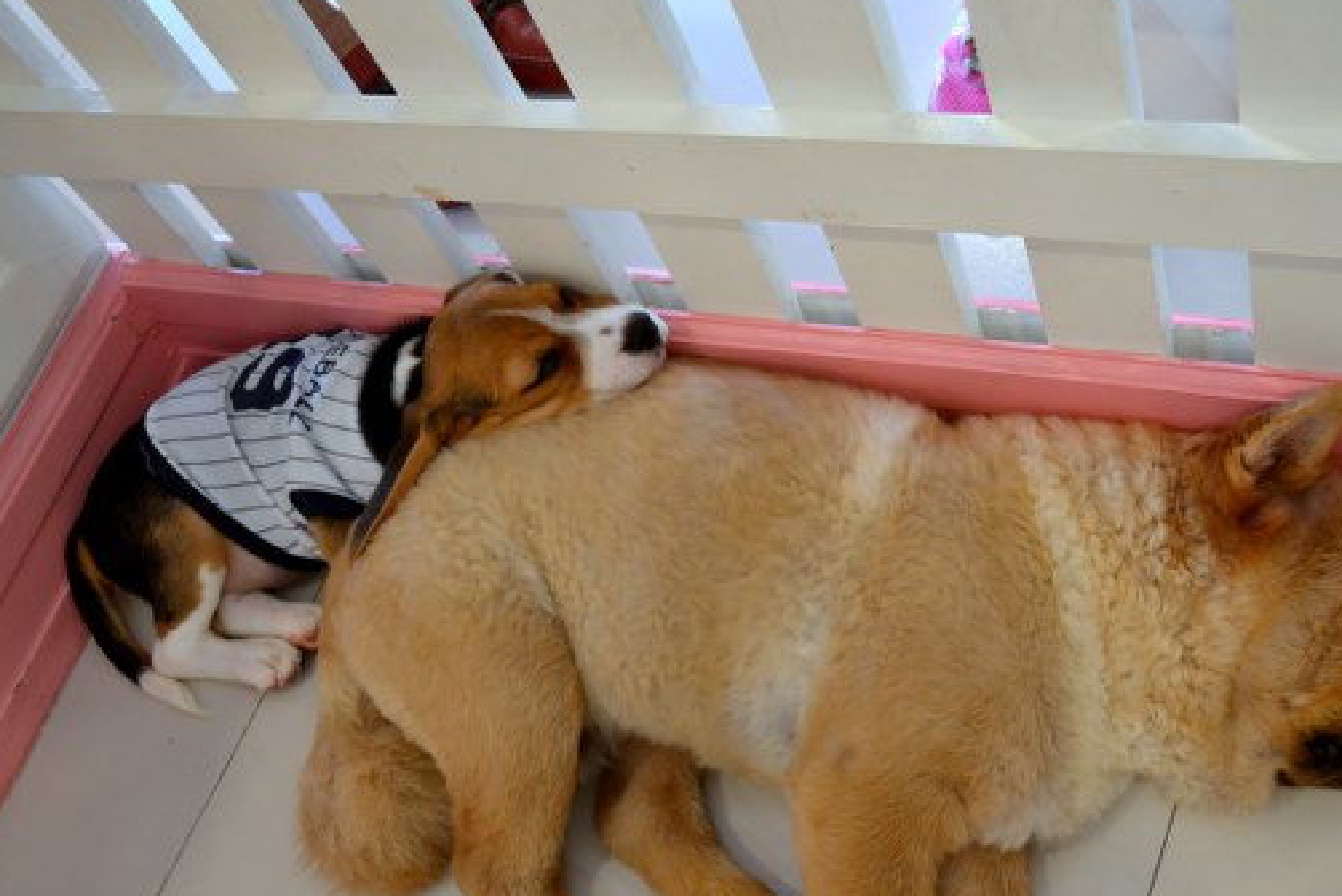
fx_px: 1603
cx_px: 749
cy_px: 516
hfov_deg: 45.3
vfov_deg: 31.2
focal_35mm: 43
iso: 560
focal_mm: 24
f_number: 4
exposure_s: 1/15
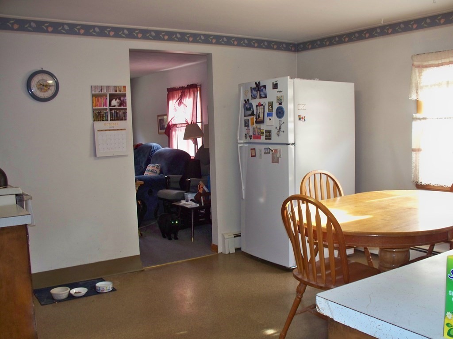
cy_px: 170
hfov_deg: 52.6
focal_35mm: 35
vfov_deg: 40.7
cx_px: 226
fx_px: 458
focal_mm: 7.54
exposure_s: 1/30
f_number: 2.8
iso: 200
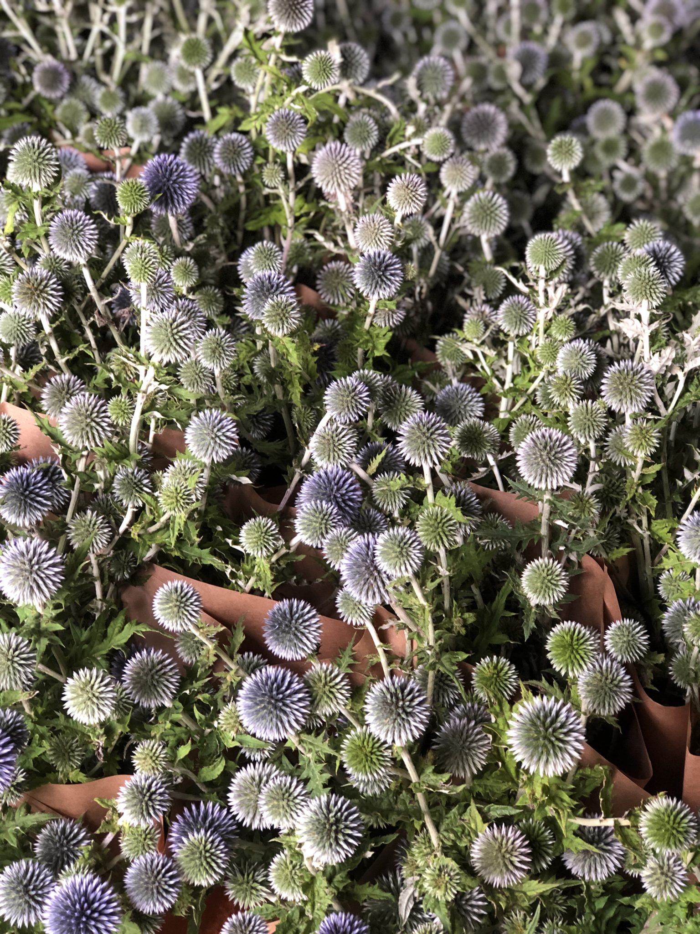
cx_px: 350
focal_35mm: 57
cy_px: 467
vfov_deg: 33.8
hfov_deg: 25.7
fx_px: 1537
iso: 125
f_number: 2.8
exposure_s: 1/30
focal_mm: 6.6
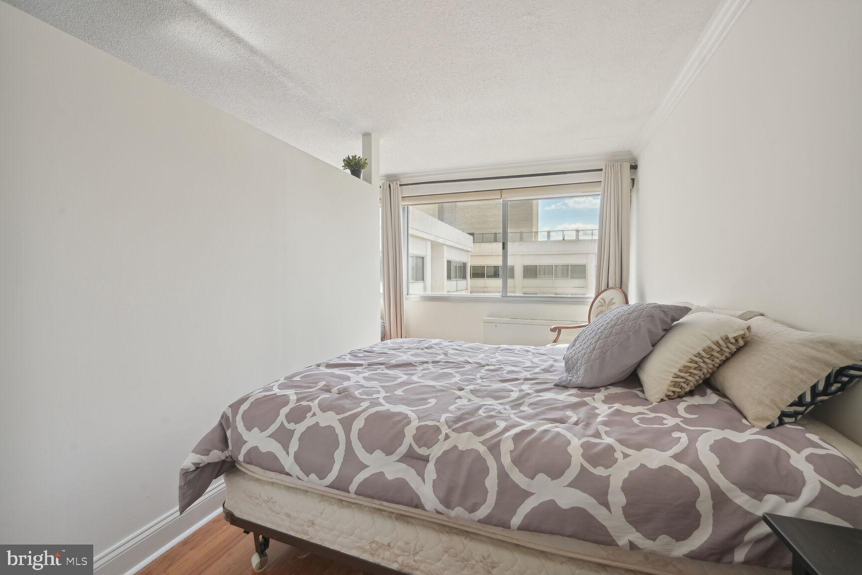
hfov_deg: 104.3
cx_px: 431
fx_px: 335
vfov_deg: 81.2
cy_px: 288
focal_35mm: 14
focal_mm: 14
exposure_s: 1/400
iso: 200
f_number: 8
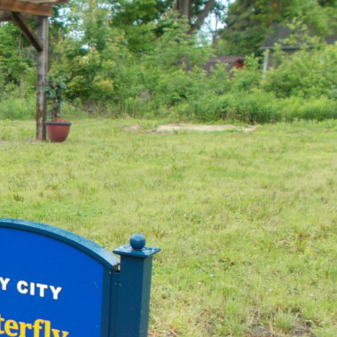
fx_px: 683
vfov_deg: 27.4
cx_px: -63
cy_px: 251
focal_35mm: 62
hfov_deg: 25.1
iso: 80
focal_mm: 4.6
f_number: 3.2
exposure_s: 1/125
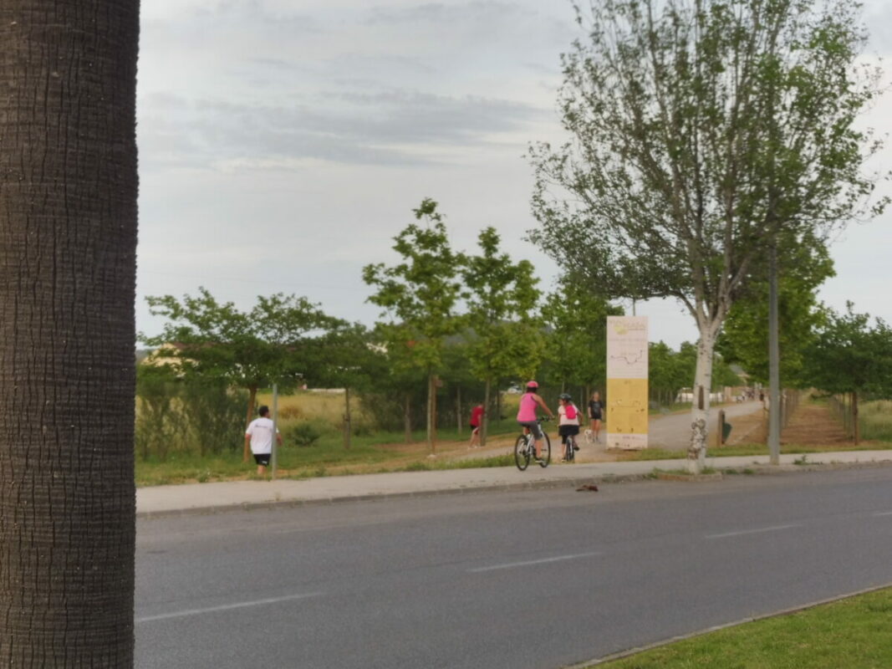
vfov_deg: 25.2
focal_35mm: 58
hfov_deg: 33.2
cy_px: 334
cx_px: 446
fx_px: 1494
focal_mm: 10.3
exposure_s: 1/60
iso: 160
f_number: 4.7
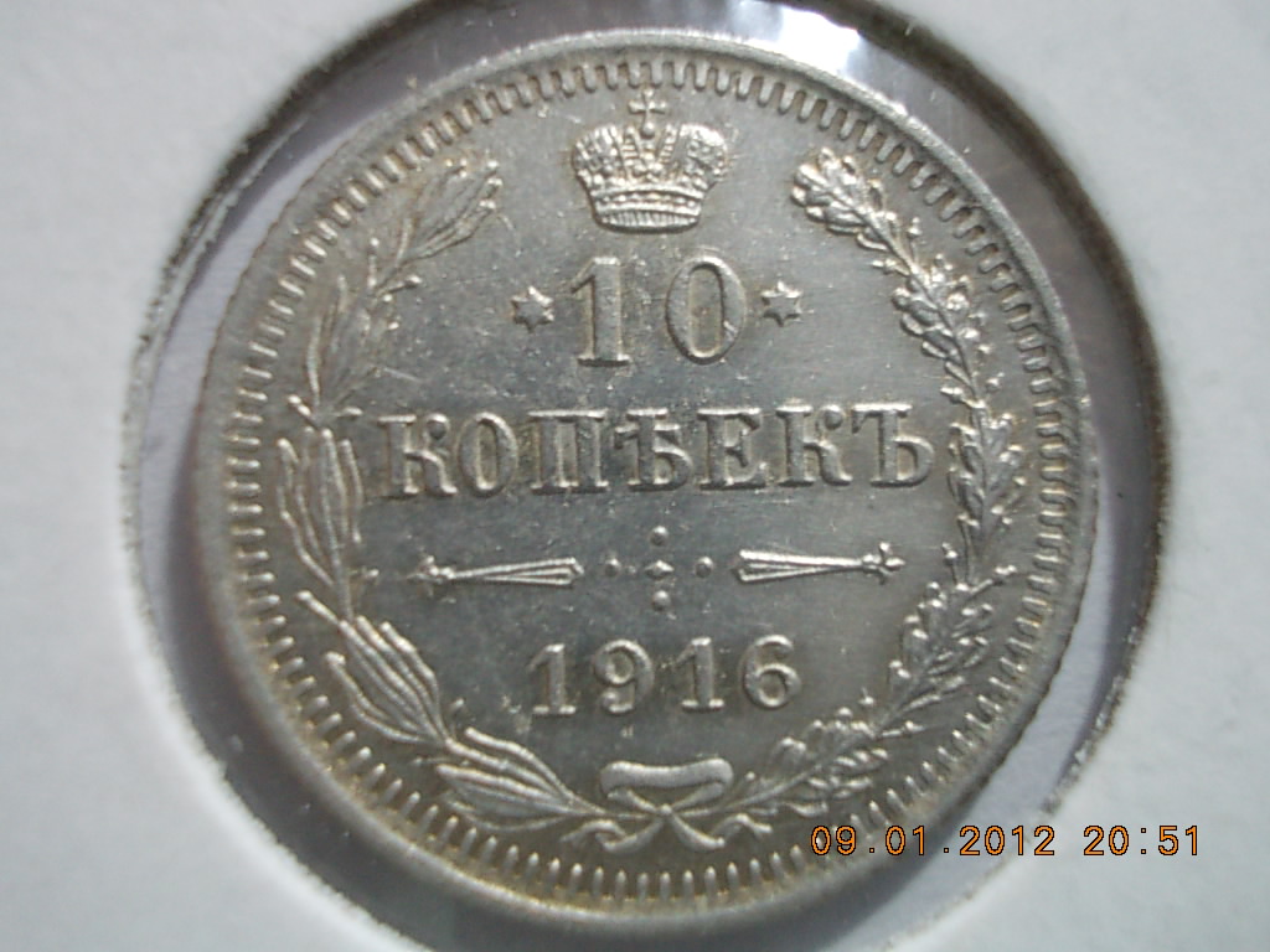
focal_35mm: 43
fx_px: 1578
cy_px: 476
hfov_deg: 43.9
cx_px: 635
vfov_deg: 33.6
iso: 200
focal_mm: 6.1
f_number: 3.3
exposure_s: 1/5
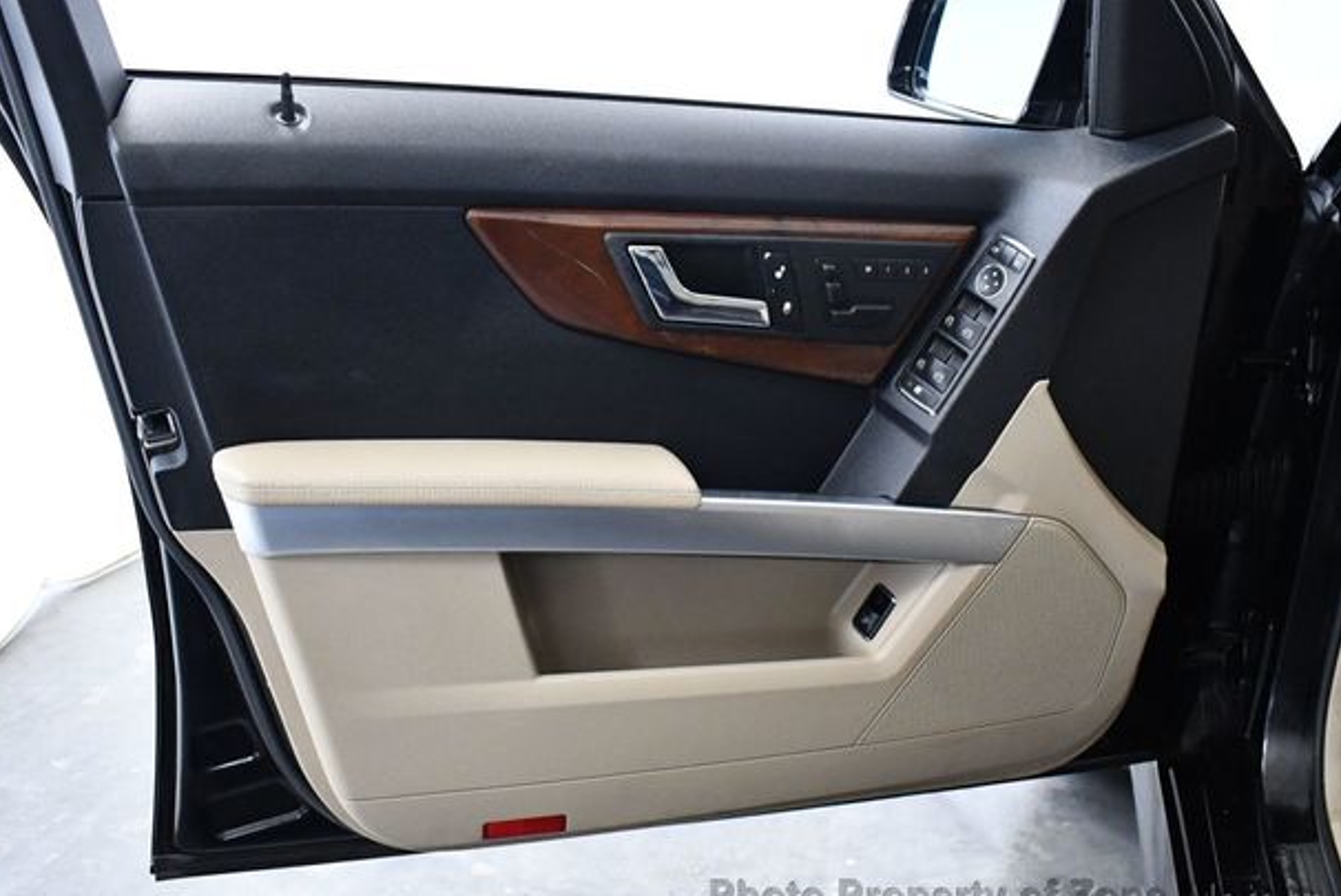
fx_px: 1416
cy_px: 467
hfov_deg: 50.7
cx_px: 684
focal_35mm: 38
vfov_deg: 35.1
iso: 3200
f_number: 3.5
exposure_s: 1/125
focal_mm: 18
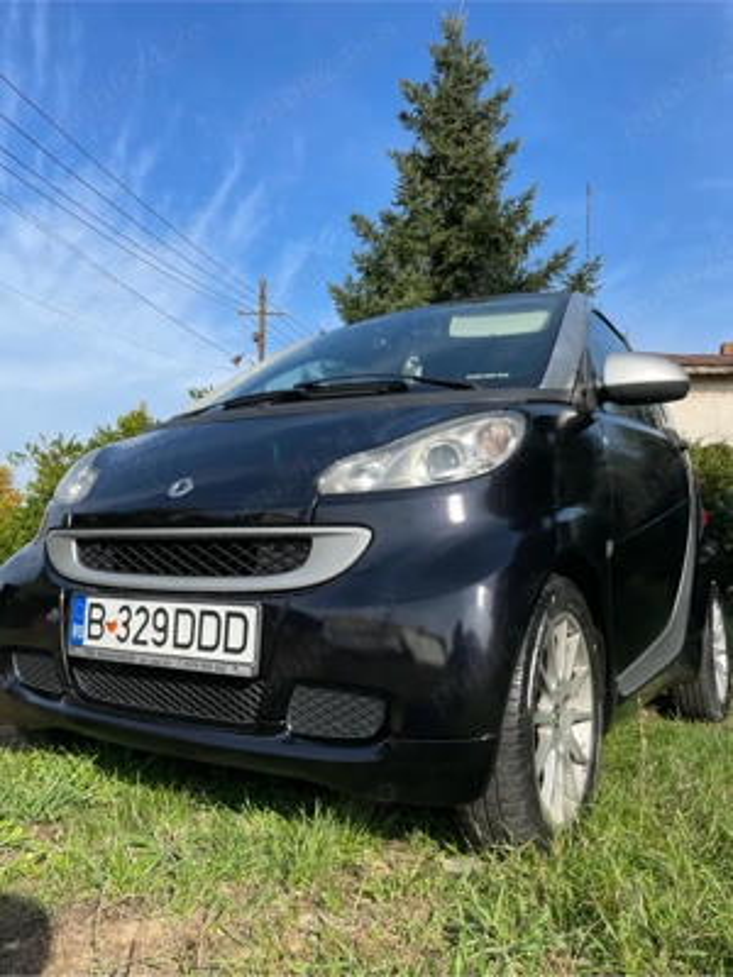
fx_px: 734
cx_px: 366
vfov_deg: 67.3
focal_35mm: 26
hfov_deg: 53.1
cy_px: 488
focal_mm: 4.2
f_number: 1.6
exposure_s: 1/2174
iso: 32
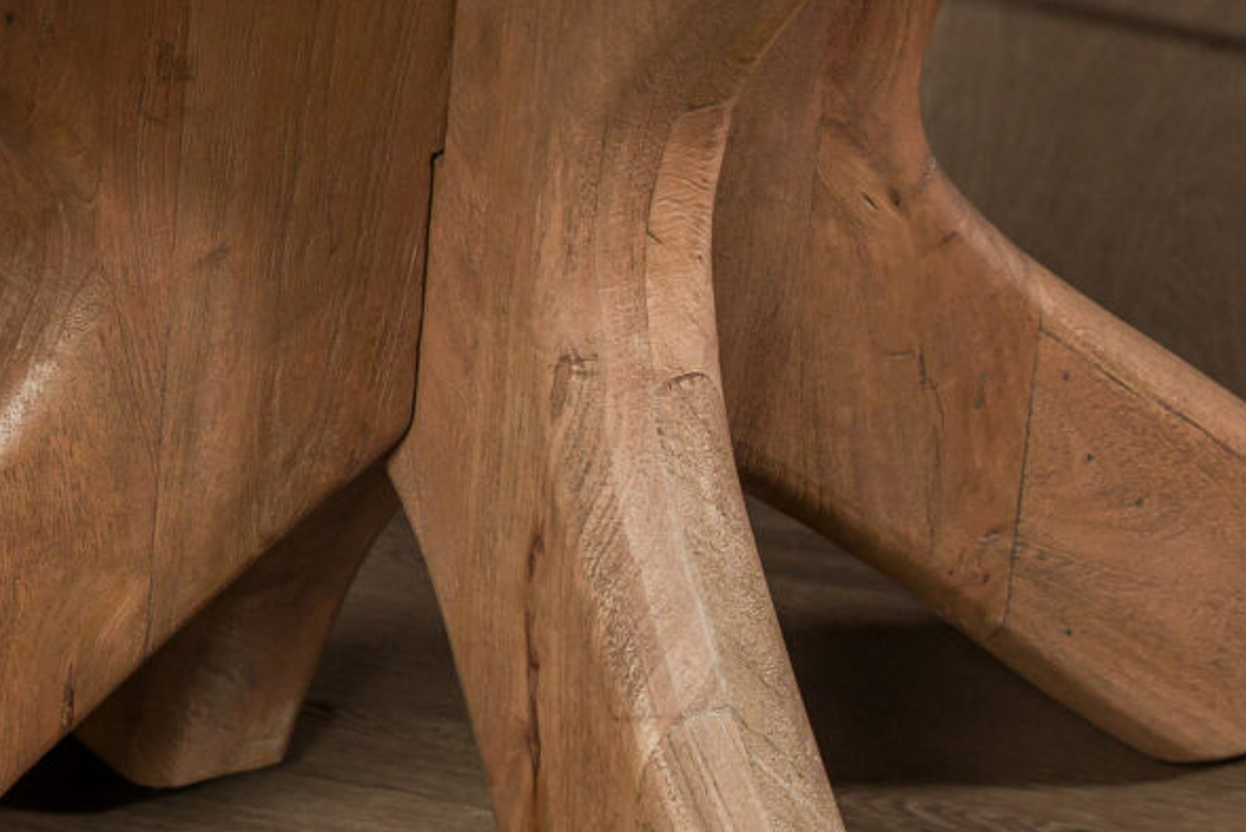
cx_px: 175
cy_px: 200
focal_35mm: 222
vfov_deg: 6.2
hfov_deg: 9.2
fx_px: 7699
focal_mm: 64.1
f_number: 4
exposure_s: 1/50
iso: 800
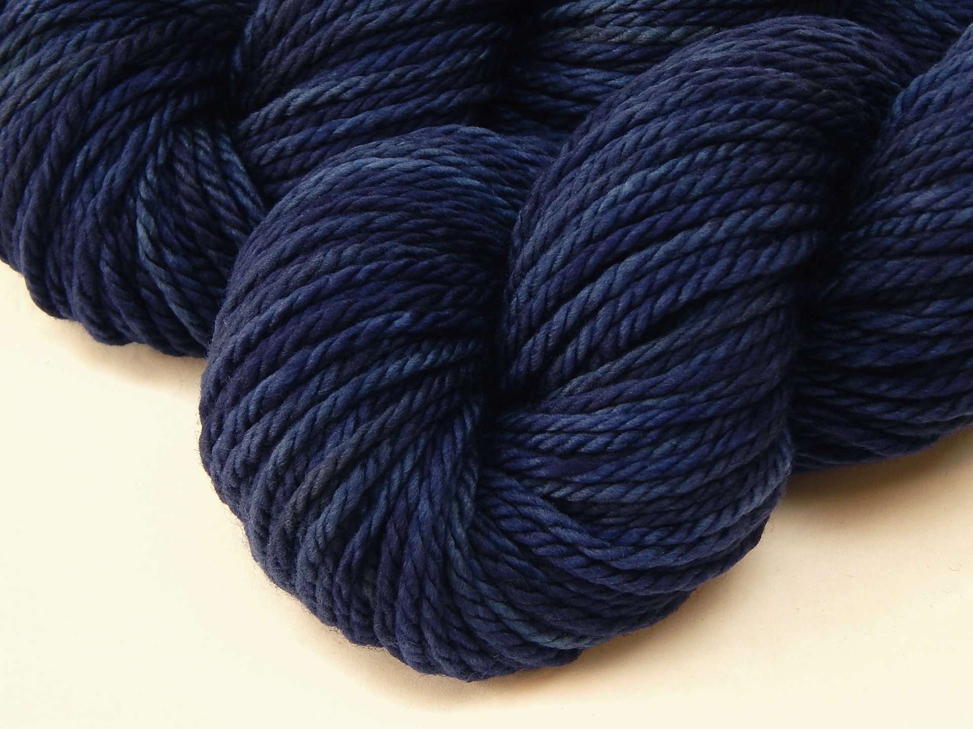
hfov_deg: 20.9
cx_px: 486
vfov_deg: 15.7
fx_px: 2642
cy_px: 364
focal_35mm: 94
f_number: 4.4
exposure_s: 1/25
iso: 125
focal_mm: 16.6
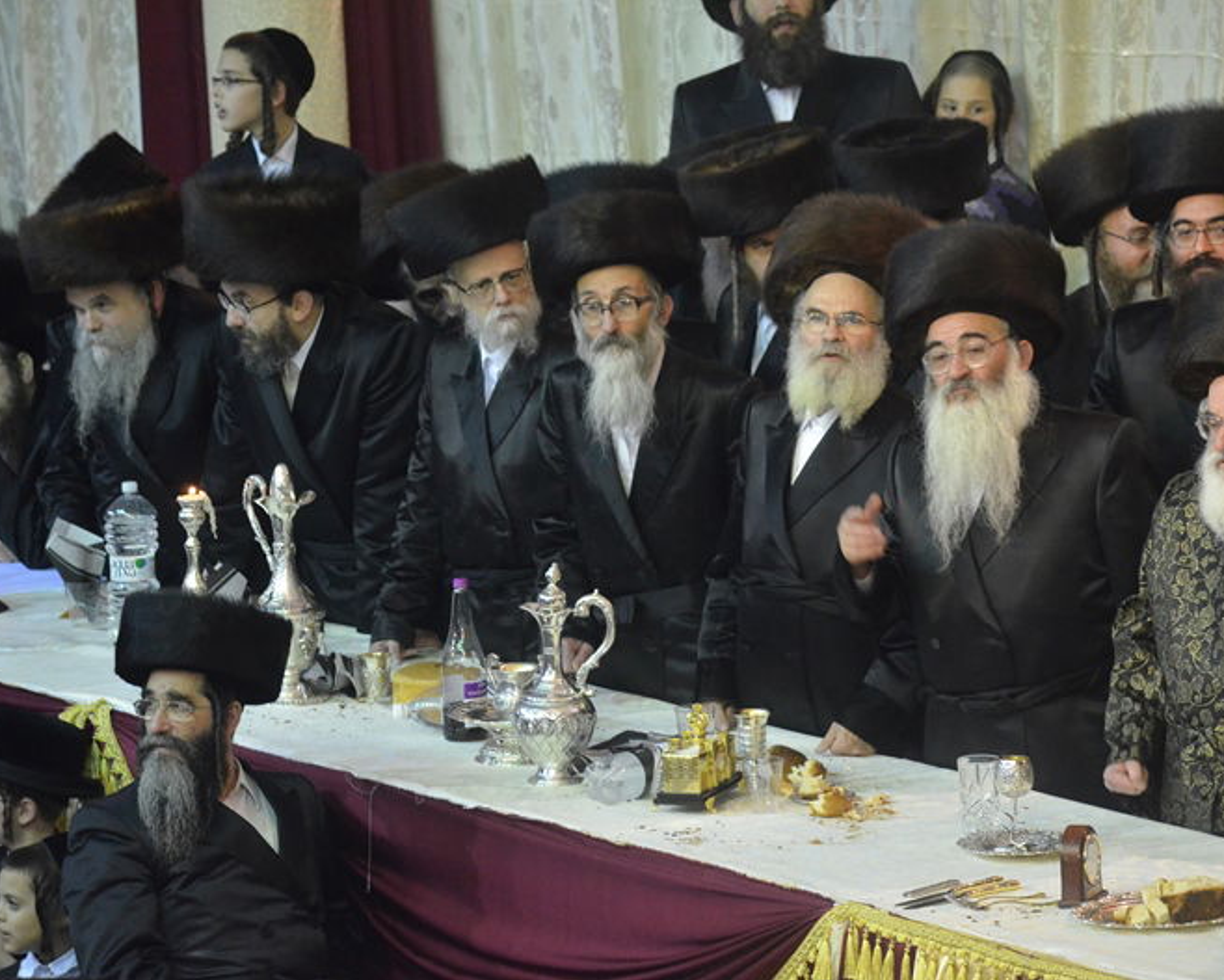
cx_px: 612
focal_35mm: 222
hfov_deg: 8.7
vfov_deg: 7.0
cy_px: 491
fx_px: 8046
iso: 3200
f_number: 4.8
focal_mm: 130
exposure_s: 1/100
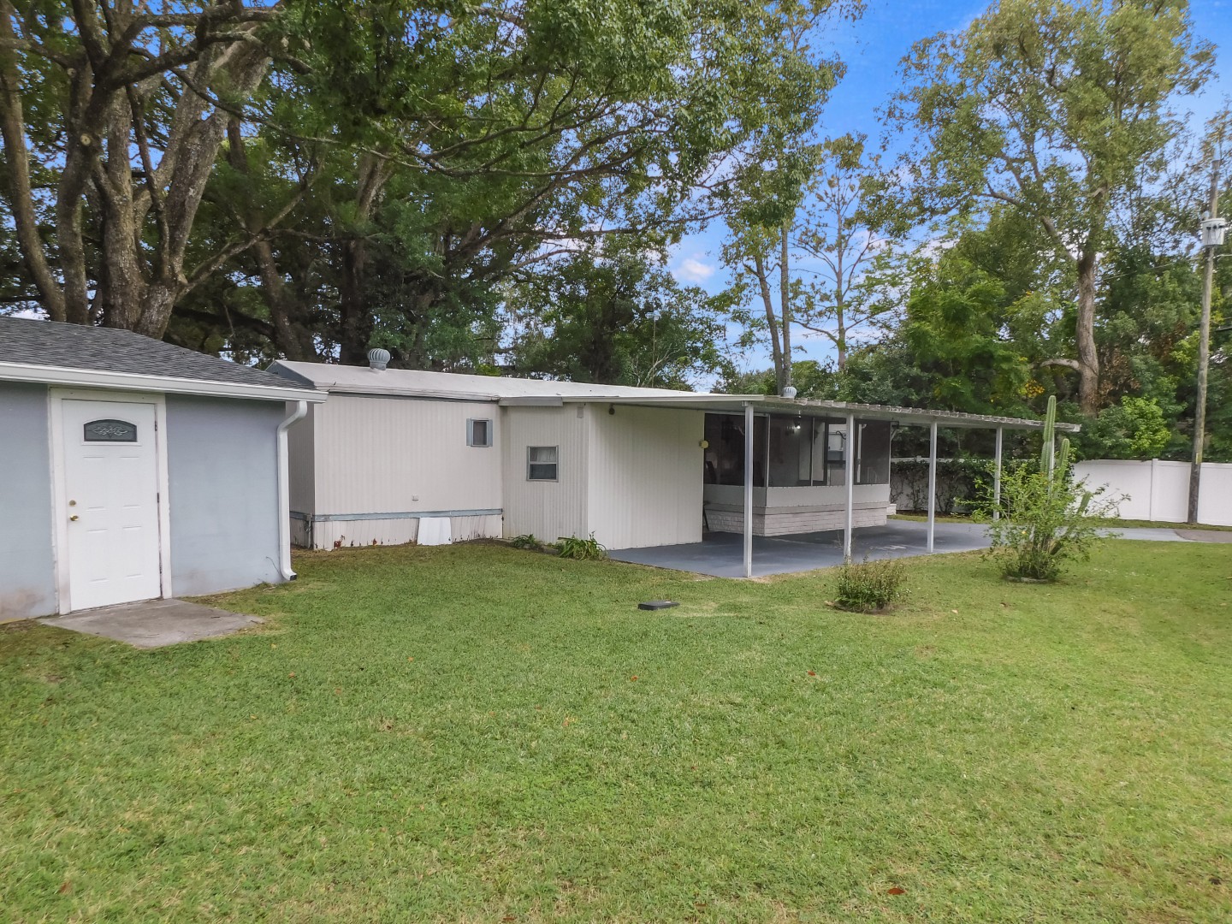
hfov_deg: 73.9
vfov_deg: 58.9
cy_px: 462
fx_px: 819
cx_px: 616
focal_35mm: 23
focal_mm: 4
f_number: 3
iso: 125
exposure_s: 1/160
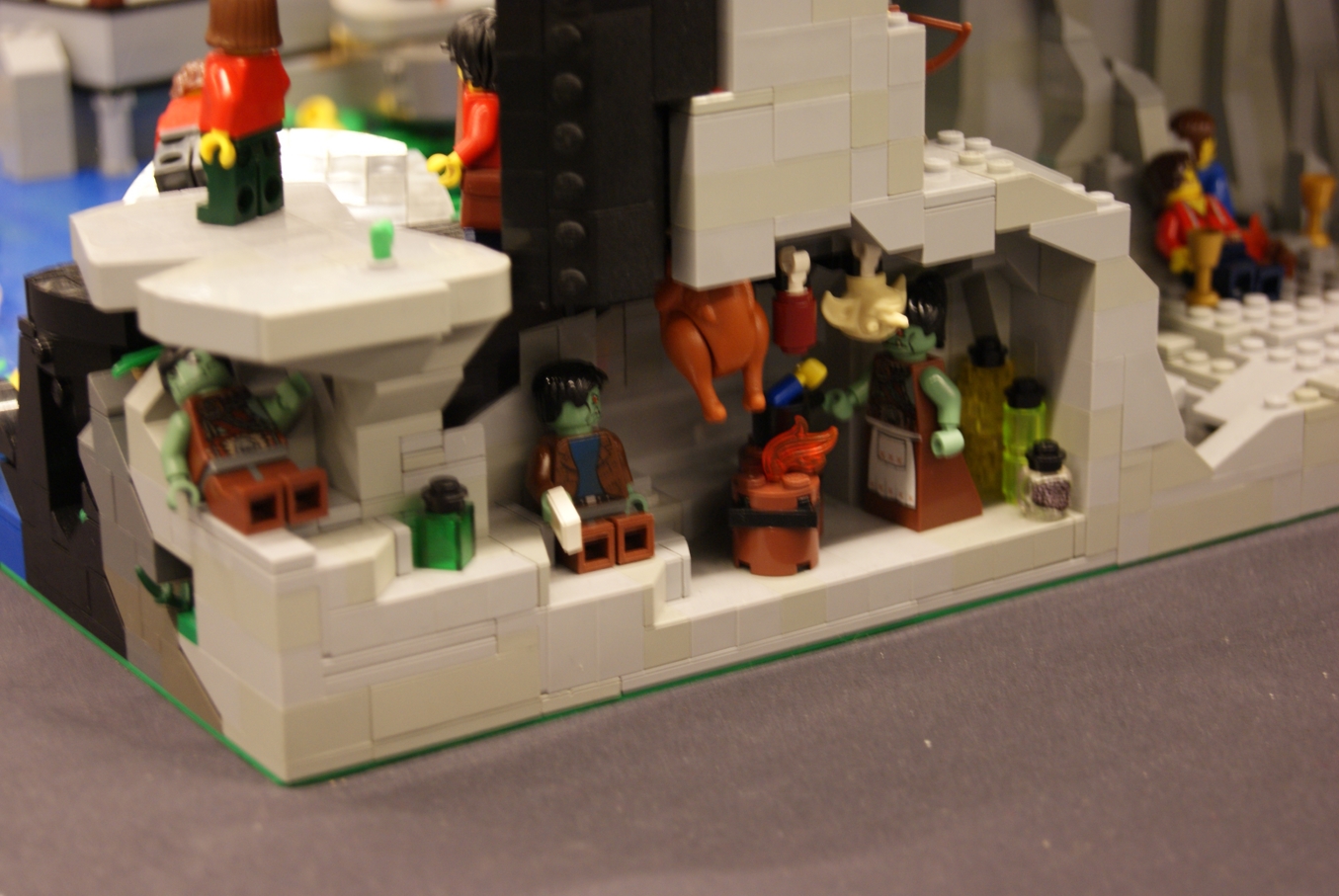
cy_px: 448
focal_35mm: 82
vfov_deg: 16.6
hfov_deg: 24.6
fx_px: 3072
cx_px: 670
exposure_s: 1/4
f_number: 5.6
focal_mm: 55
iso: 400
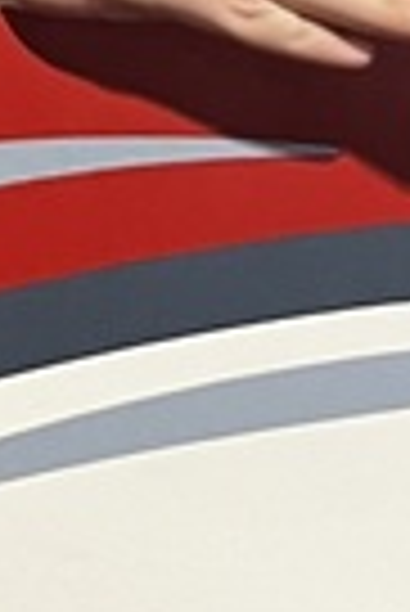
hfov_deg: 6.8
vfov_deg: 10.0
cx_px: 243
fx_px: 3459
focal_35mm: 203
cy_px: -117
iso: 400
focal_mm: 5.1
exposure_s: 1/60
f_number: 1.6
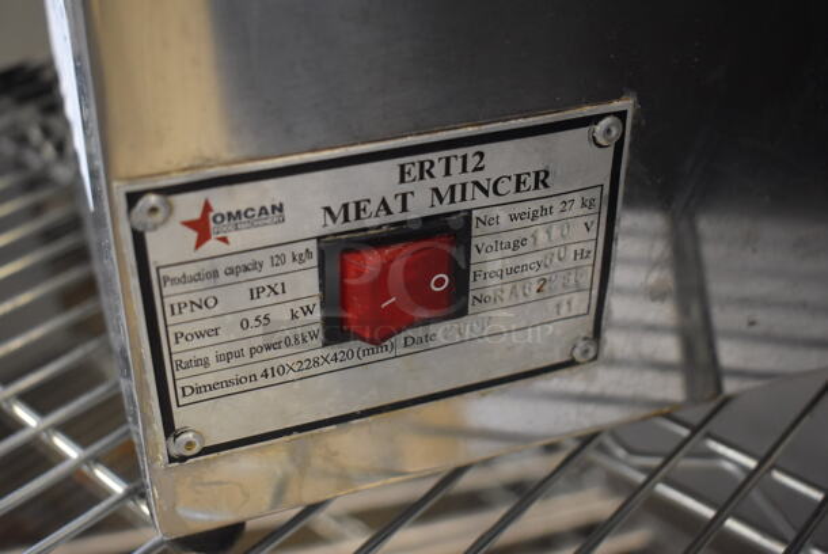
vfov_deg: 29.0
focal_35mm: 46
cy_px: 277
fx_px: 1070
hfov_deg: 42.3
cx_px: 414
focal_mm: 31
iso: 1800
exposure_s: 1/60
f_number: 4.2
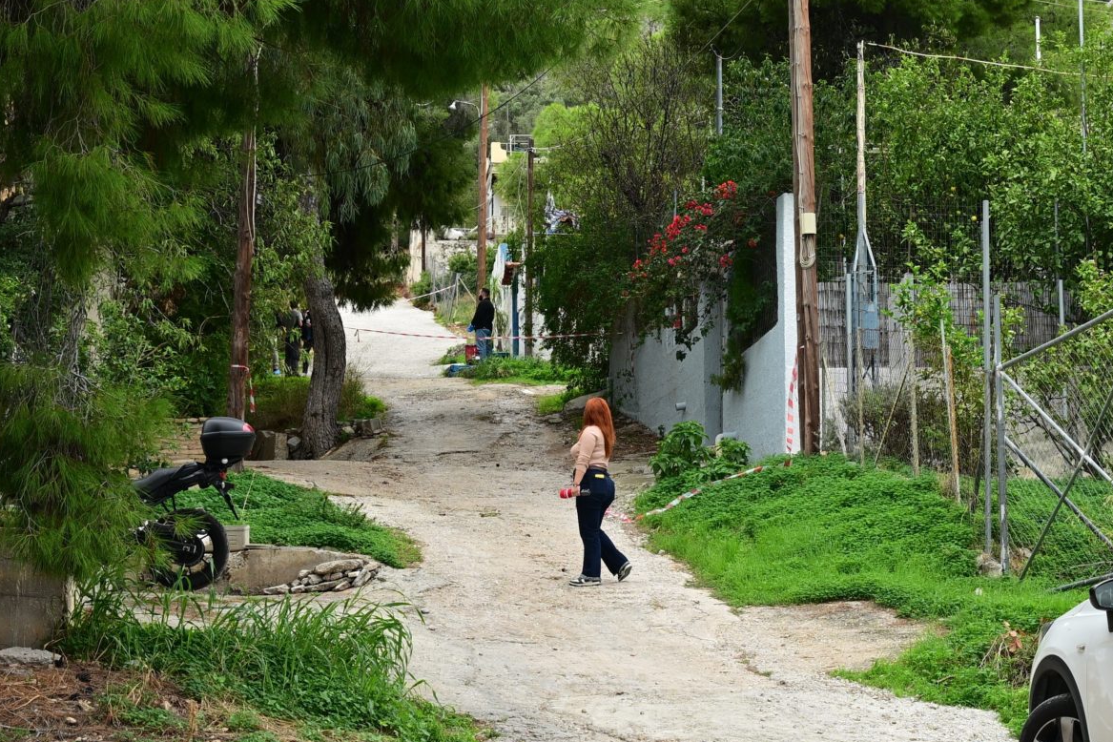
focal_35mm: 79
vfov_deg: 17.2
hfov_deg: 25.3
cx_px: 860
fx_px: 2442
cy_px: 257
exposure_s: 1/200
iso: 160
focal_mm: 36
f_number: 5.6
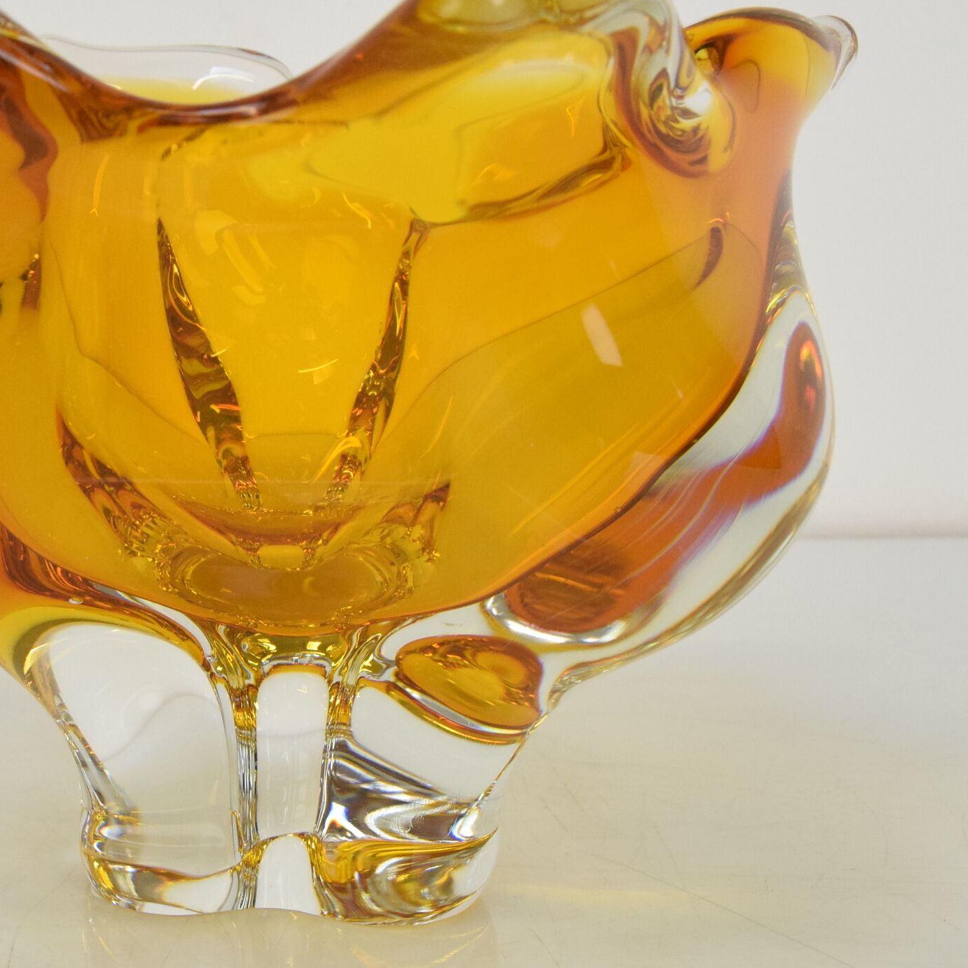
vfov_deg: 31.0
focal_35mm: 55
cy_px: 391
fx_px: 1740
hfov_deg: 30.7
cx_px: 280
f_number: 9
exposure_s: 1/320
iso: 1600
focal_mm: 20
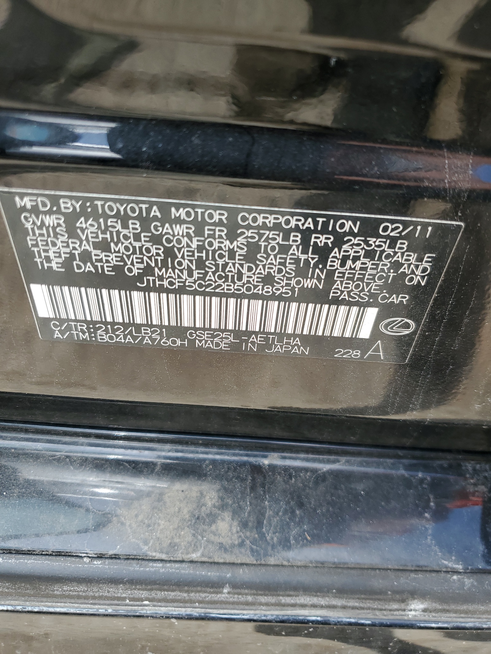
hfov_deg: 53.1
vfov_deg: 67.3
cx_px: 246
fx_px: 492
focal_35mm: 26
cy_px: 327
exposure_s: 1/357
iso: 50
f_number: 1.5
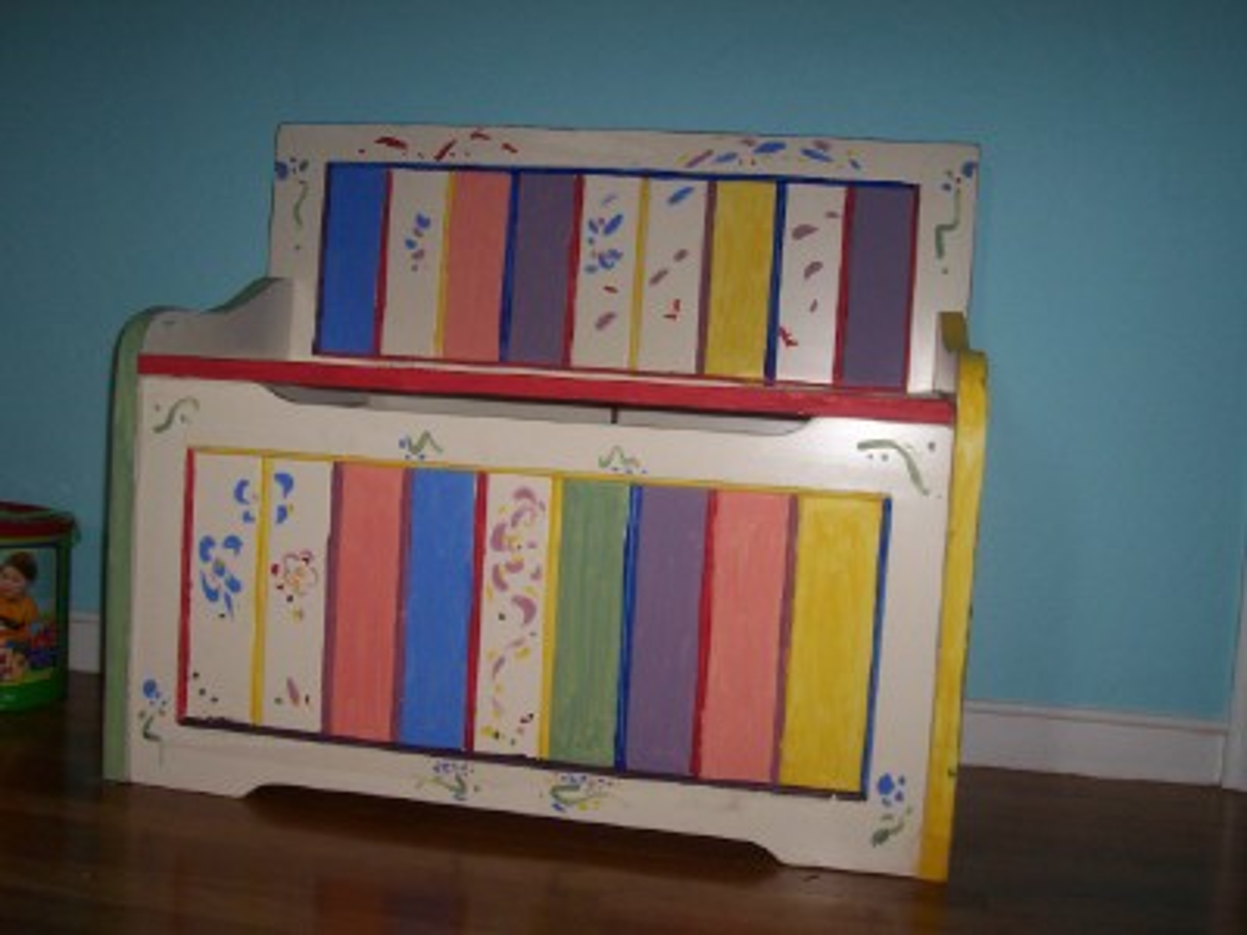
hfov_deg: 50.1
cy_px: 468
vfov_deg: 38.7
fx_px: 1333
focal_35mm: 37
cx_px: 624
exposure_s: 1/60
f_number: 2.8
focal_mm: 5.6
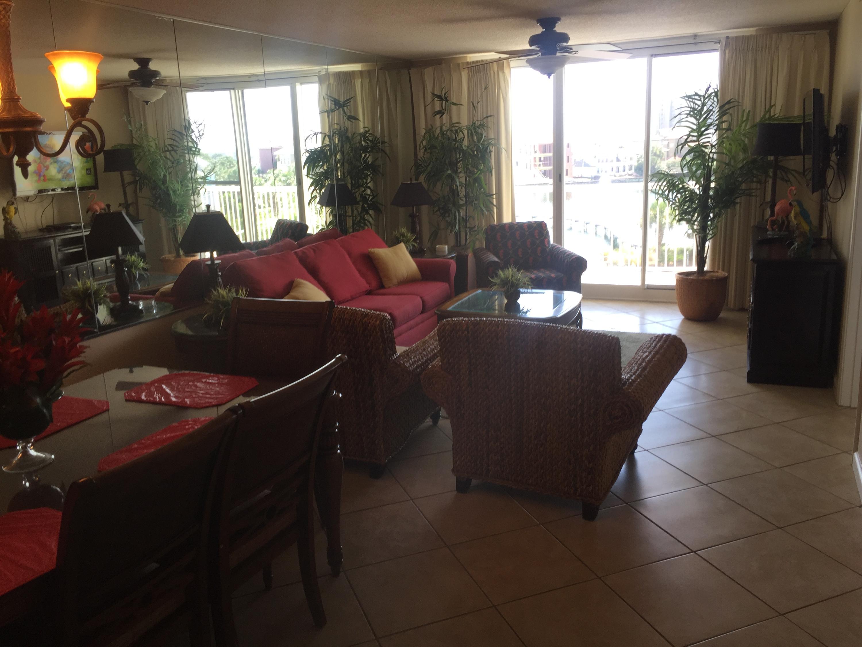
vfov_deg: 48.2
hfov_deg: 61.7
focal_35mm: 29
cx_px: 431
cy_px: 324
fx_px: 722
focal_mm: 4.15
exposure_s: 1/60
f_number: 2.2
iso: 32
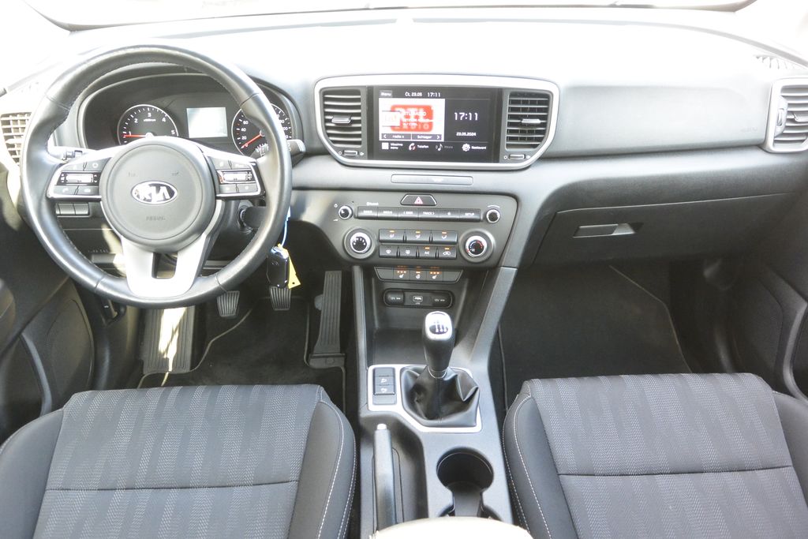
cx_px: 404
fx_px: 606
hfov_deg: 67.4
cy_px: 270
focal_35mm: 27
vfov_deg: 47.9
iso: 800
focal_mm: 10
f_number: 3.5
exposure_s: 1/50
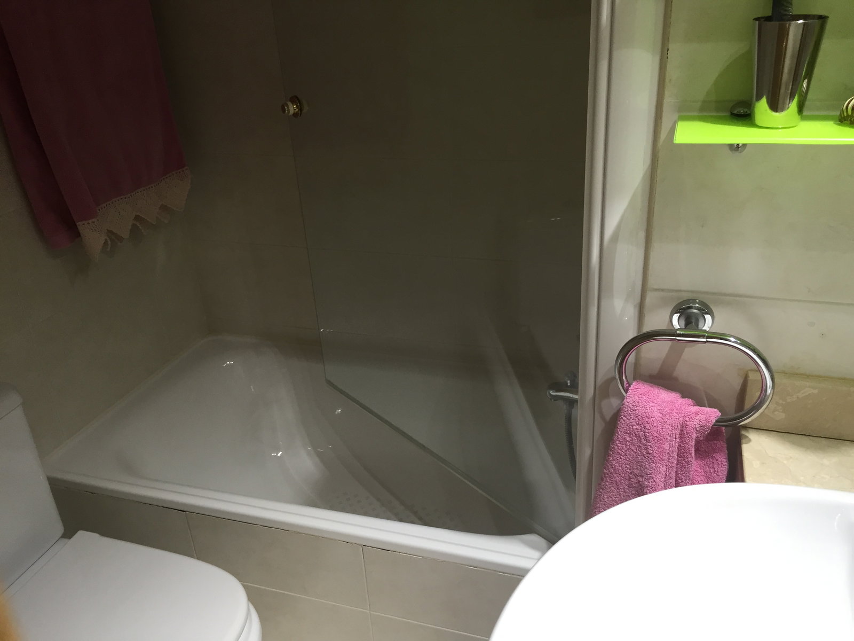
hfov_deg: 61.7
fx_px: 715
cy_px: 320
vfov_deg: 48.2
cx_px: 427
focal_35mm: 29
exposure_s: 1/30
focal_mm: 4.15
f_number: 2.2
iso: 32
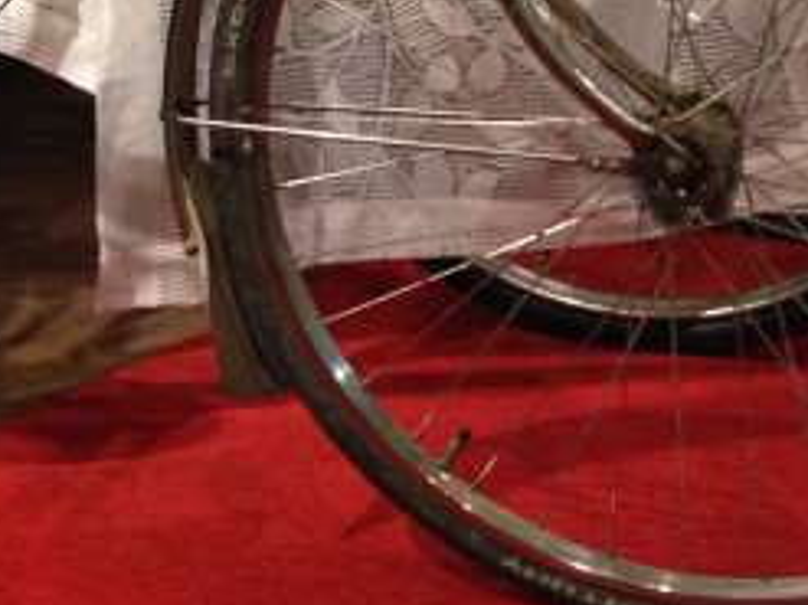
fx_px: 2496
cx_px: 131
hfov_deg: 18.2
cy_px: -128
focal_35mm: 107
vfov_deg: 13.4
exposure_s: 1/20
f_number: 2.4
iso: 320
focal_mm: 4.12
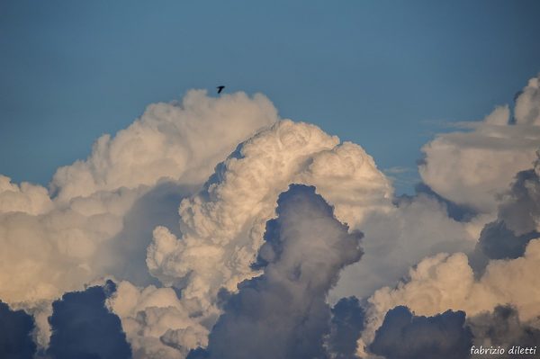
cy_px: 180
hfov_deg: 6.9
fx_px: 4496
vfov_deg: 4.6
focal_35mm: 300
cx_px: 270
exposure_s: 1/500
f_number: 8
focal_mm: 300
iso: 200
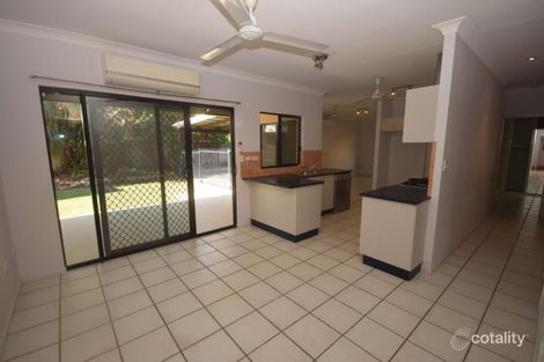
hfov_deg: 100.4
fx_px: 227
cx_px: 272
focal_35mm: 15
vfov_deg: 77.3
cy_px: 181
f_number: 4
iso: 100
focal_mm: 10
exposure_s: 1/60
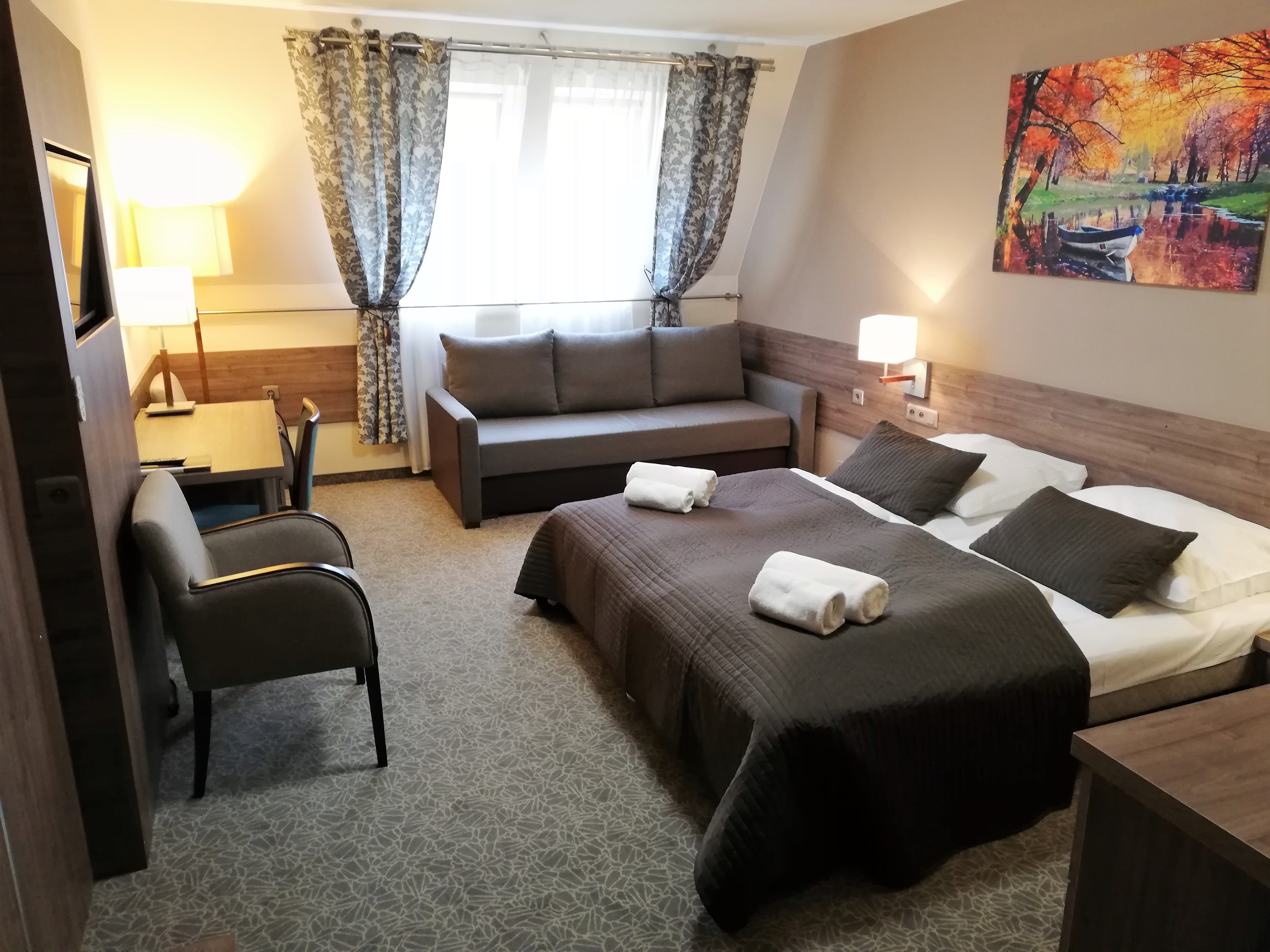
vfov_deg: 53.1
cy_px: 476
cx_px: 635
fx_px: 954
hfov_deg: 67.3
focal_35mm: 26
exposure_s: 1/33.3
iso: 320
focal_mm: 3.81
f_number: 2.2
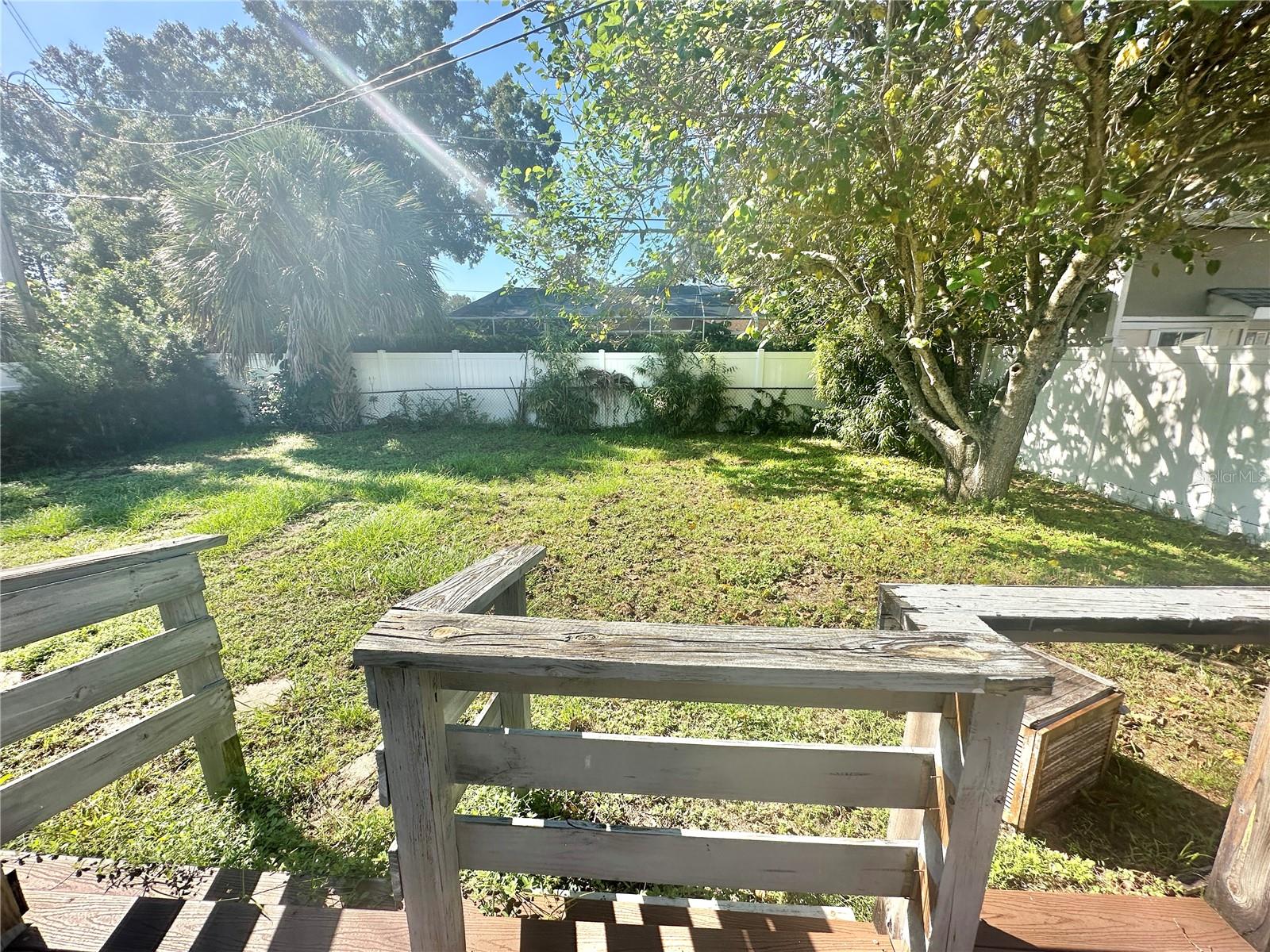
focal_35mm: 14
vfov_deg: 85.7
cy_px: 476
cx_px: 635
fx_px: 514
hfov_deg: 102.1
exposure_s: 1/831
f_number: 2.2
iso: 40
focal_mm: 2.22
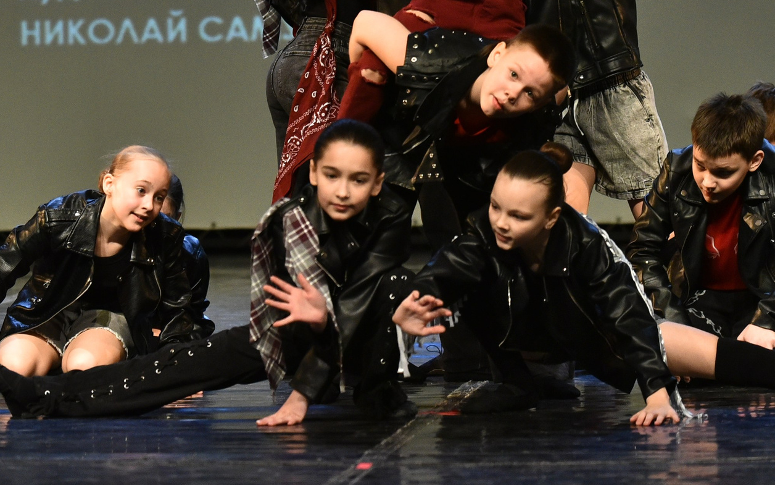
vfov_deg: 3.8
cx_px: 496
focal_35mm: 343
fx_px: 7245
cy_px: -27
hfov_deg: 6.1
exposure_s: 1/500
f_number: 3.2
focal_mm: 165
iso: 2500
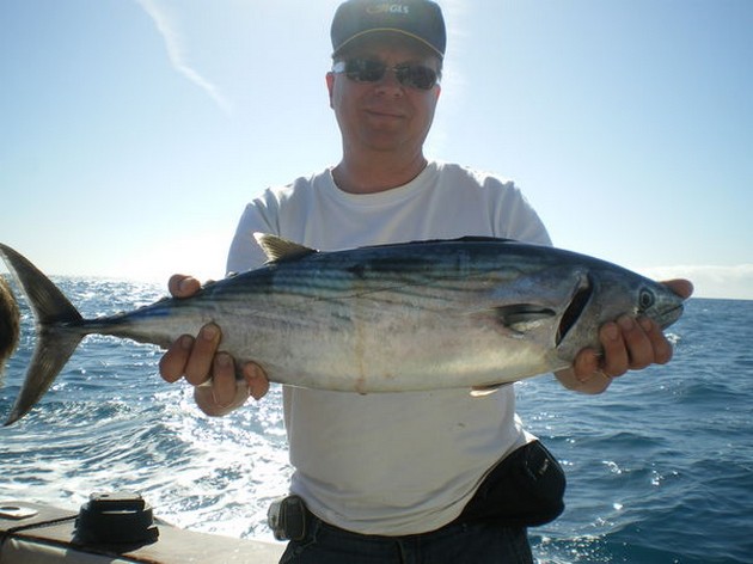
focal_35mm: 36
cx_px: 376
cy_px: 282
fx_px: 783
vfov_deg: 39.6
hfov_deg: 51.4
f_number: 4.6
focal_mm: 6.3
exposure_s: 1/500
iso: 50
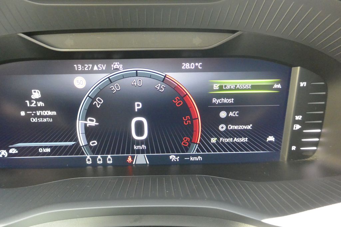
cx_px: 170
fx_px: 256
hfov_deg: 67.4
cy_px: 114
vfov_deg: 47.9
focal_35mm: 27
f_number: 3.5
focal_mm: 10
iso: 2800
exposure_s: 1/125
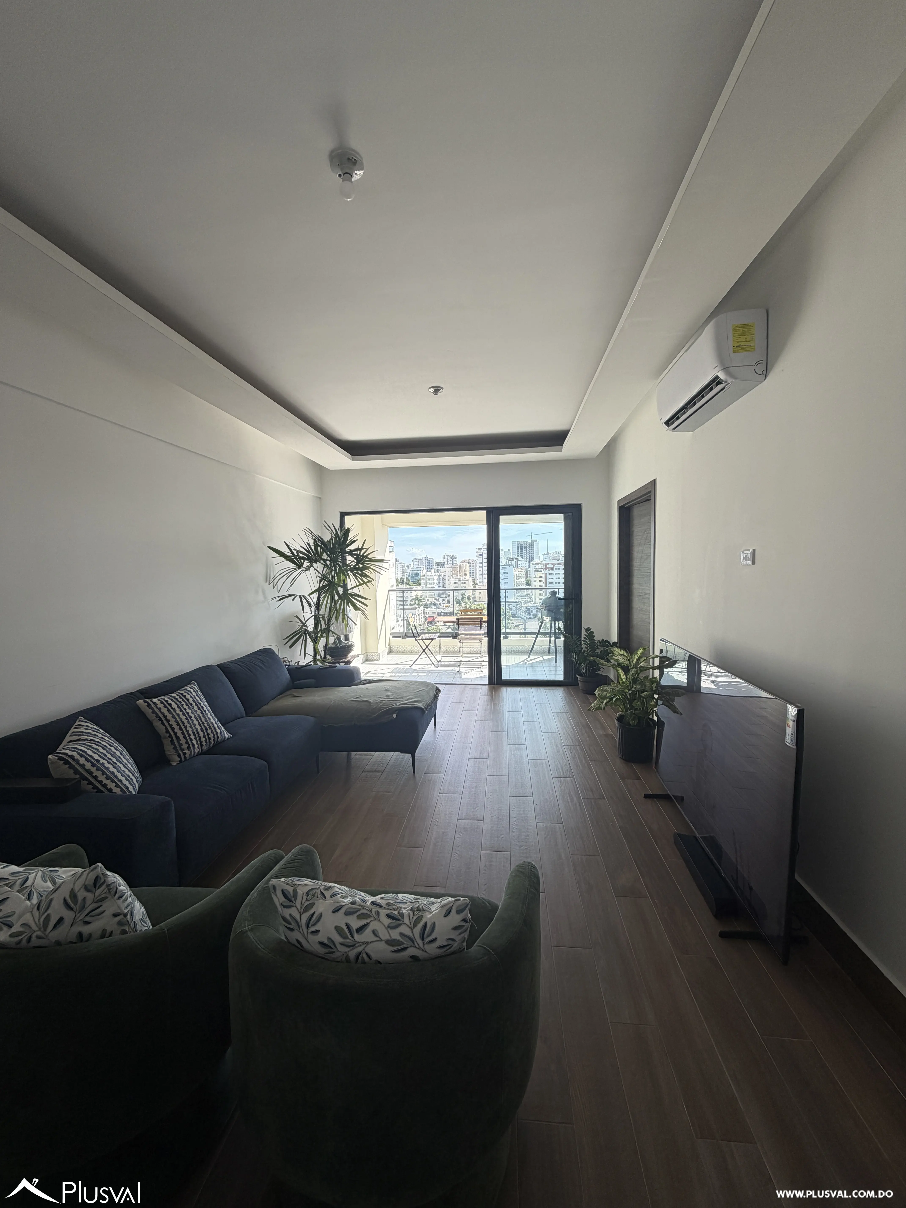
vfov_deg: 102.1
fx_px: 489
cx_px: 453
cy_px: 604
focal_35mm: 14
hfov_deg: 85.7
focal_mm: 2.22
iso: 50
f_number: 2.2
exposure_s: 1/502
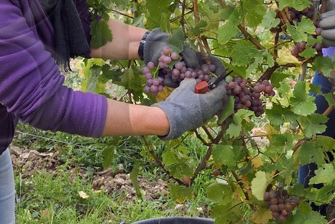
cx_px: 85
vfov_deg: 14.8
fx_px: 856
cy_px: 41
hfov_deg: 22.0
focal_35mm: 92
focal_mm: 30
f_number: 8
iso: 800
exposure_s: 1/400
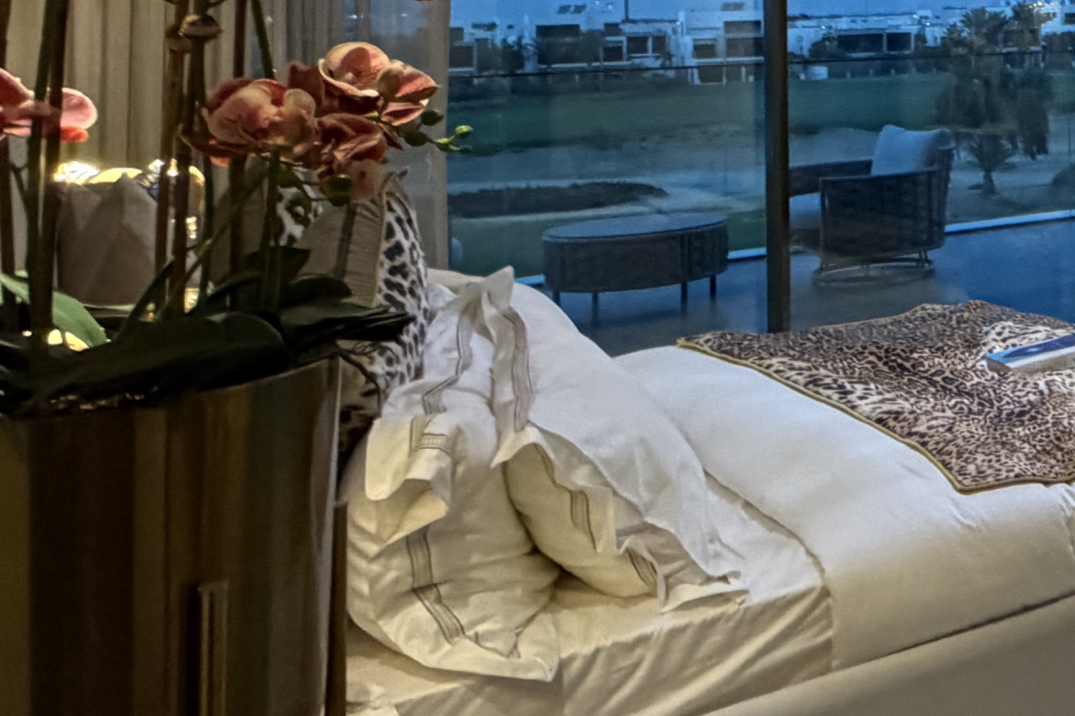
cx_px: 1615
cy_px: -50
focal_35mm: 51
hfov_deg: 27.2
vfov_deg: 24.8
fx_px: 1523
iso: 250
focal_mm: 2.22
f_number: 2.2
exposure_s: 1/100
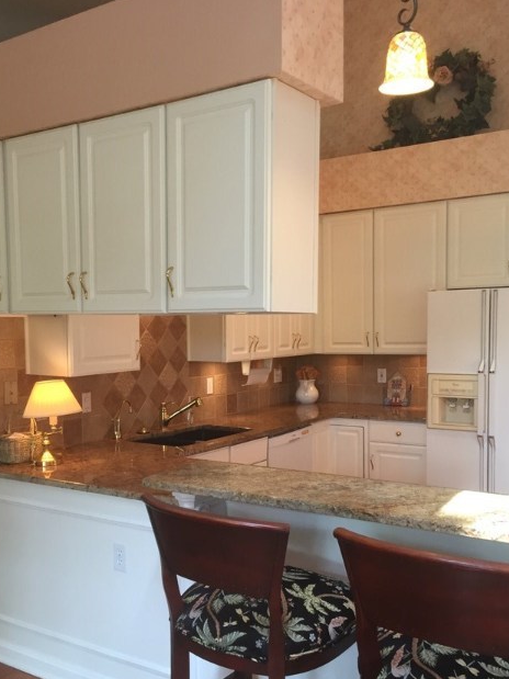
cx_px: 220
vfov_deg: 51.2
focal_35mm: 36
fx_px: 706
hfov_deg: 39.6
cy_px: 382
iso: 40
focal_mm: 4.15
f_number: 2.2
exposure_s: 1/30
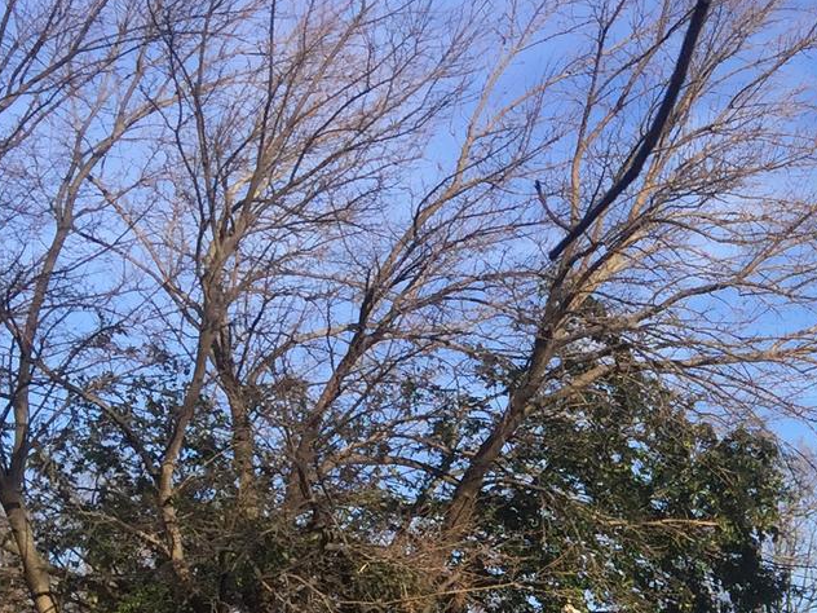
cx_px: 1145
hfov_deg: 18.9
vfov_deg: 15.1
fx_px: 2219
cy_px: 779
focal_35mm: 94
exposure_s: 1/1364
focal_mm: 4.15
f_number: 2.2
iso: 32
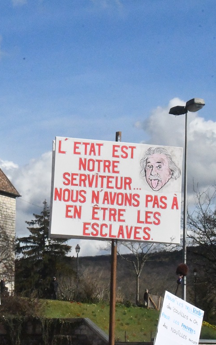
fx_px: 1187
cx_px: 29
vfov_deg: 16.6
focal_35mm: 126
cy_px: 172
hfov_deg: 10.4
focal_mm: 55
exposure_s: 1/8000
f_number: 36
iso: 16000
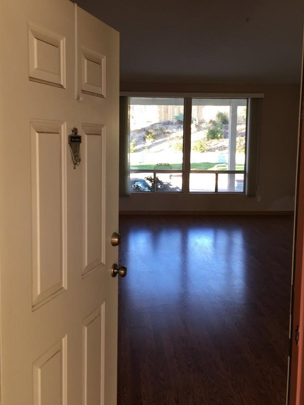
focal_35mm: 36
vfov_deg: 51.3
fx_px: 421
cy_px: 185
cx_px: 145
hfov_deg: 39.7
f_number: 2.2
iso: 25
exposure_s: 1/40
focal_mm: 4.15
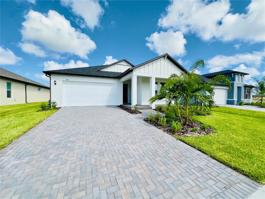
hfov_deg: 102.1
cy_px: 100
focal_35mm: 14
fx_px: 107
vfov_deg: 85.7
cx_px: 132
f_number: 2.2
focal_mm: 2.22
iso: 50
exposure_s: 1/1689
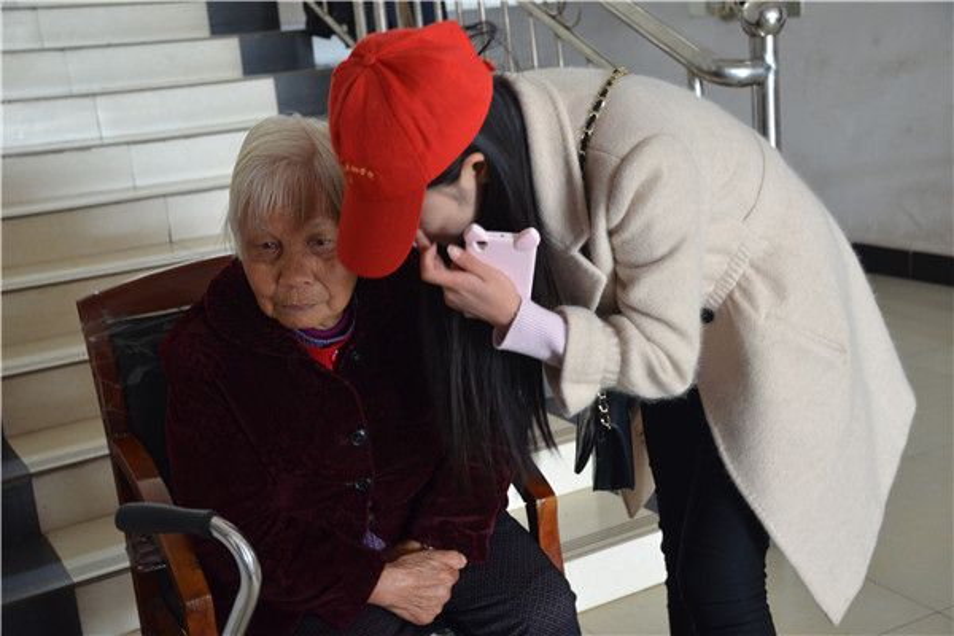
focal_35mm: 48
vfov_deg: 28.1
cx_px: 477
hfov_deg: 41.1
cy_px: 318
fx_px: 1272
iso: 1000
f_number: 4
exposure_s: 1/6
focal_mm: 32
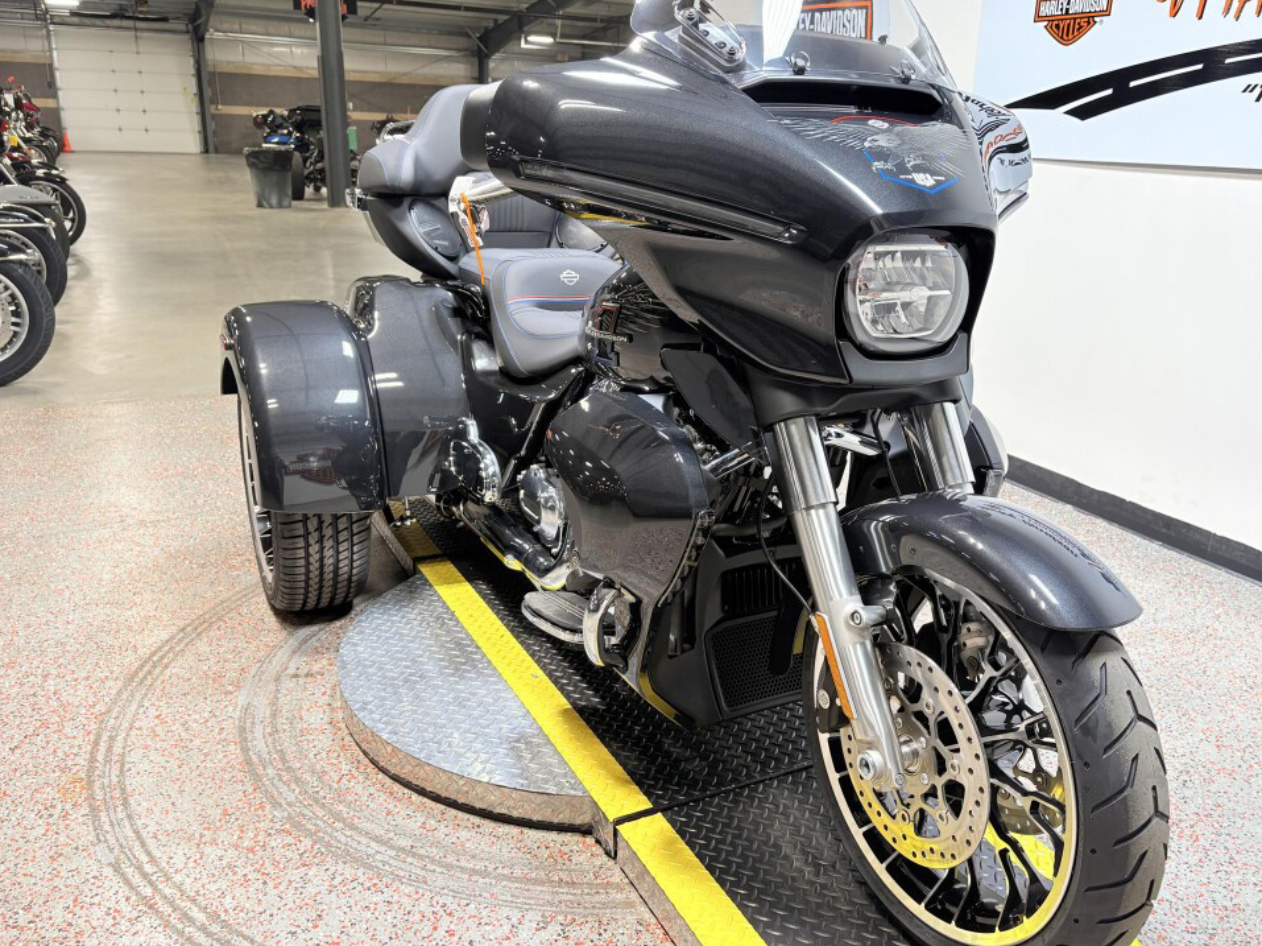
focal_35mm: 29
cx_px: 694
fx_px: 1057
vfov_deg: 48.2
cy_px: 462
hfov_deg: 61.5
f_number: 1.6
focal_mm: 5.96
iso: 80
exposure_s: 1/120
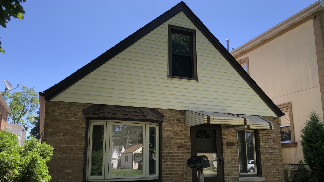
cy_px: 116
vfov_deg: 37.5
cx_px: 162
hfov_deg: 62.6
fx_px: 266
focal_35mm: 31
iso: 20
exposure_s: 1/1473
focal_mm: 3.99
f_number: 1.8
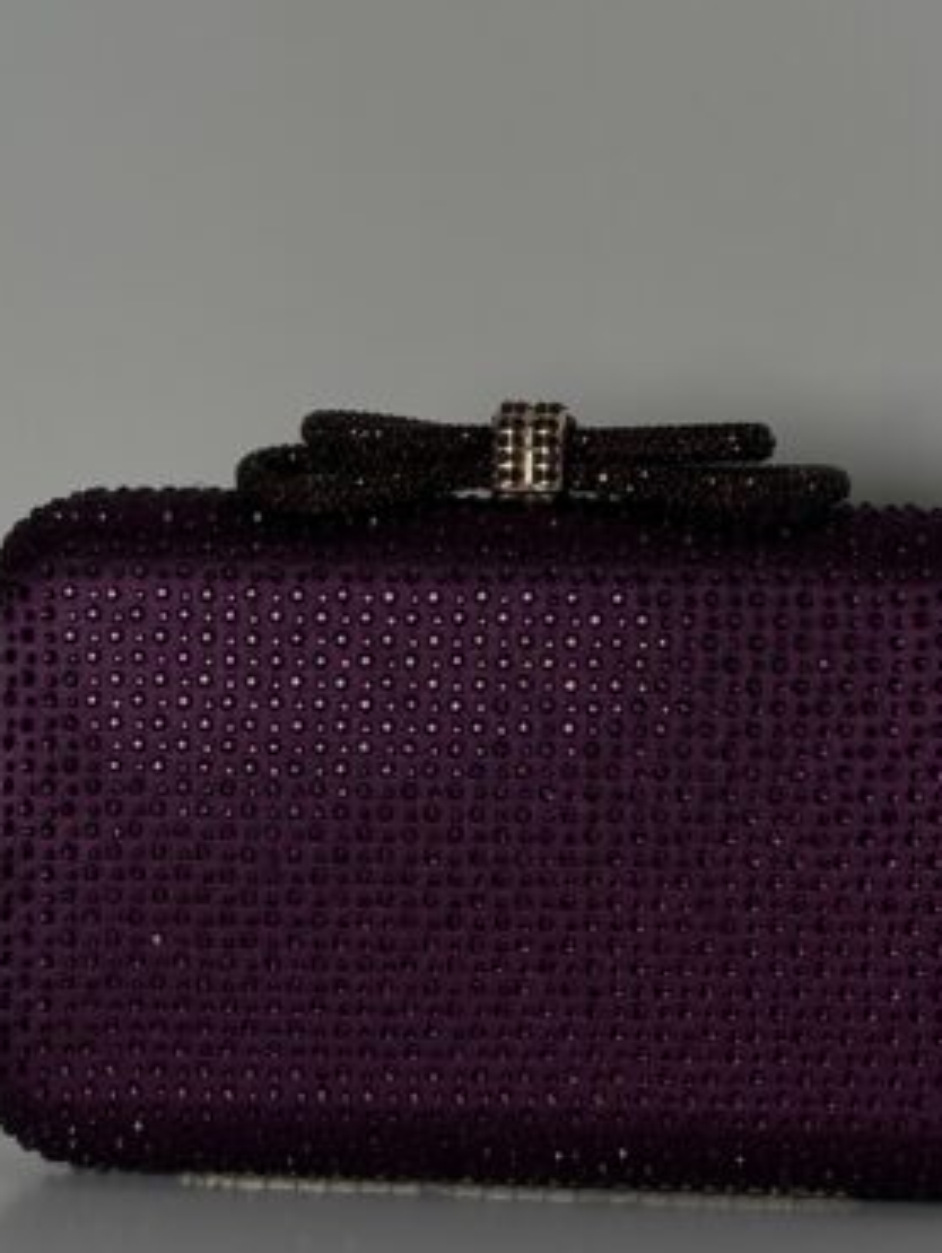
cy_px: 37
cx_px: 515
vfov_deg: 9.1
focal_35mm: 216
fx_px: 7828
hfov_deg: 6.9
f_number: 2.8
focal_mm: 16.89
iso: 50
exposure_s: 1/119
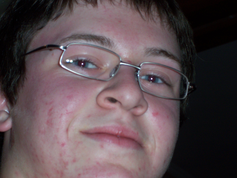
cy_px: 89
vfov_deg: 13.7
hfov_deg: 18.2
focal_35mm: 108
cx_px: 118
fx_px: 739
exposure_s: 1/125
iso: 125
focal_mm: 18.6
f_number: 4.8
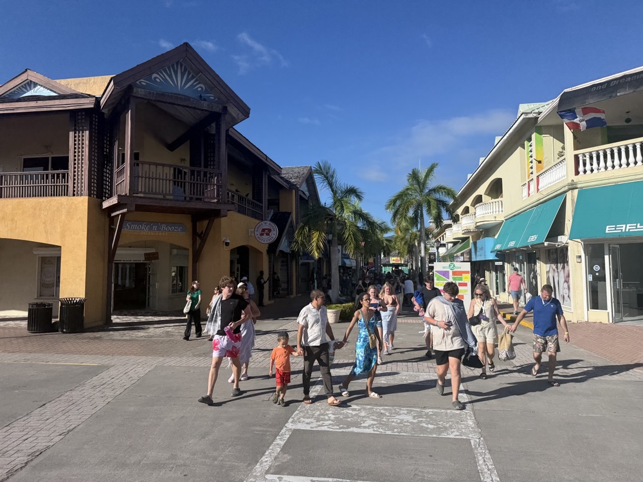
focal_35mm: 24
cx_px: 322
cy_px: 241
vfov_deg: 56.8
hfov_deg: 71.6
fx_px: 446
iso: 80
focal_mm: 6.76
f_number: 1.78
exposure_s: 1/6711
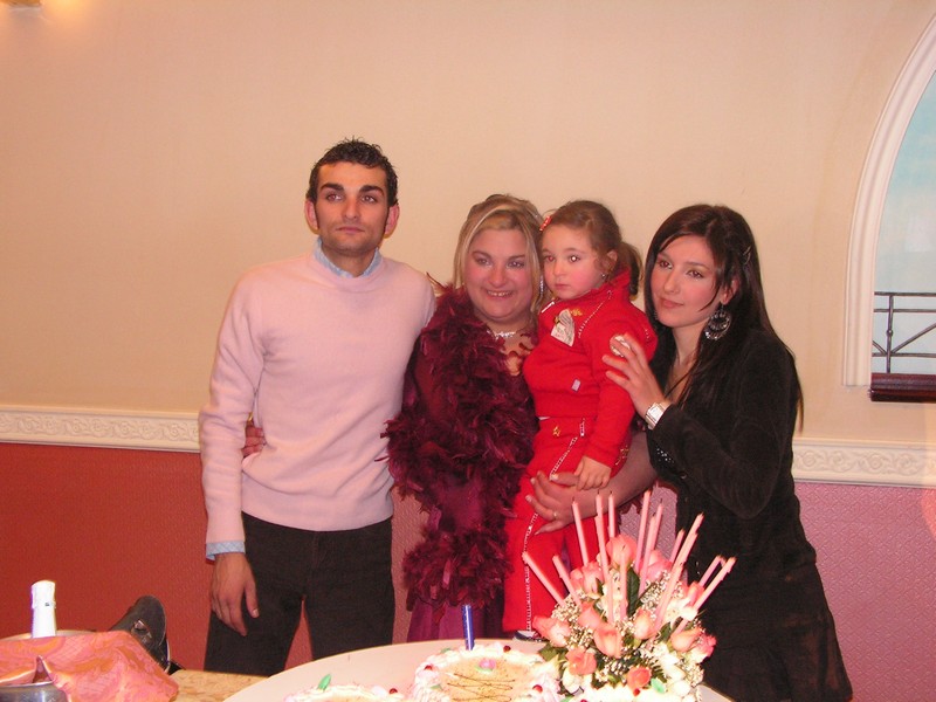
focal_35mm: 44
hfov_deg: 42.9
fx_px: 1190
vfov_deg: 32.9
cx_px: 468
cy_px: 351
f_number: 3.2
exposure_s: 1/40
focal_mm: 7.4
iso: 200
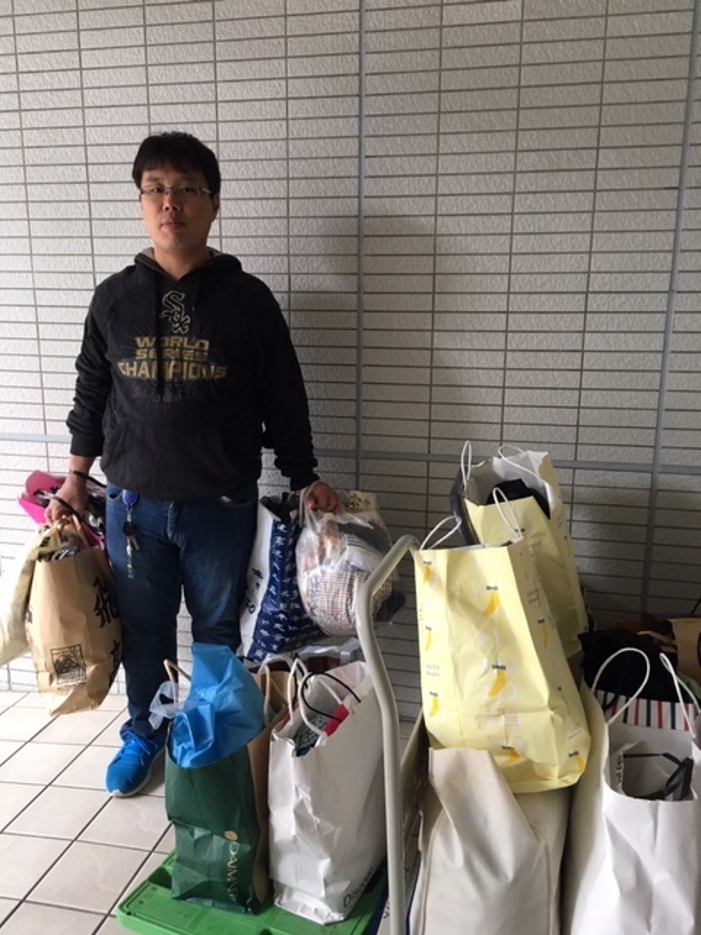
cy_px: 468
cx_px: 350
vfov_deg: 61.7
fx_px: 783
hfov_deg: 48.2
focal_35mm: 29
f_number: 2.2
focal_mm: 4.15
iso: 100
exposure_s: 1/30
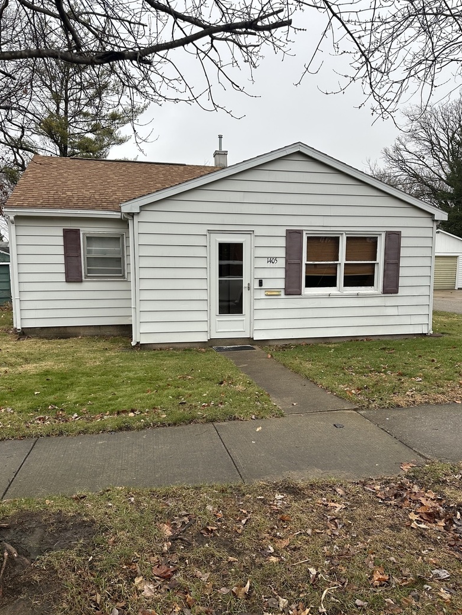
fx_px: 445
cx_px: 235
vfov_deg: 69.4
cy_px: 317
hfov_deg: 54.9
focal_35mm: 25
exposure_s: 1/604
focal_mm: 6.86
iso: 80
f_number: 1.78
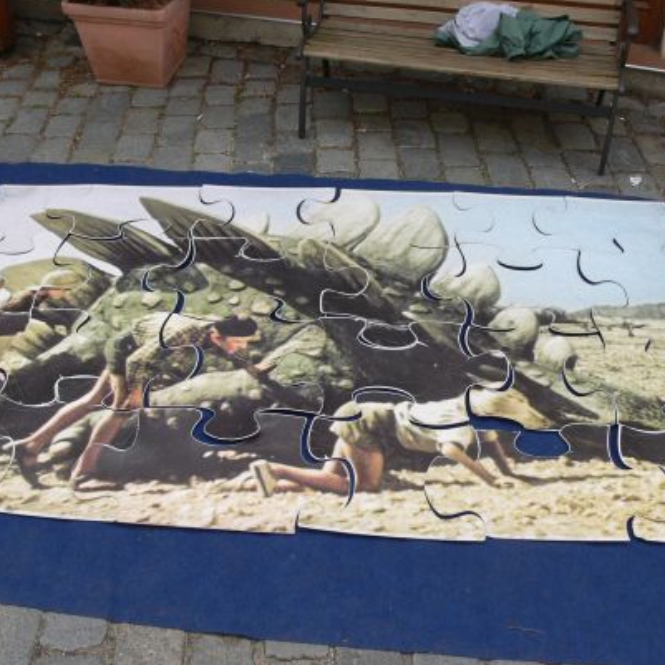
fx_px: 913
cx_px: 313
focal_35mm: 42
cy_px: 330
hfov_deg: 40.0
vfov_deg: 40.0
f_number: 4
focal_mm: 7.4
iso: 100
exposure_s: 1/80
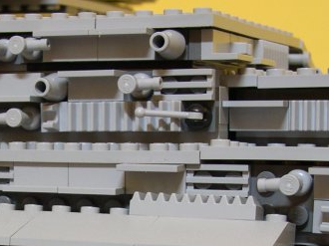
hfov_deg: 17.0
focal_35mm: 114
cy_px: 266
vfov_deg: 12.8
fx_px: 1083
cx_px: 27
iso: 161
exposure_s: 1/4.5
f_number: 3.1
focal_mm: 10.1
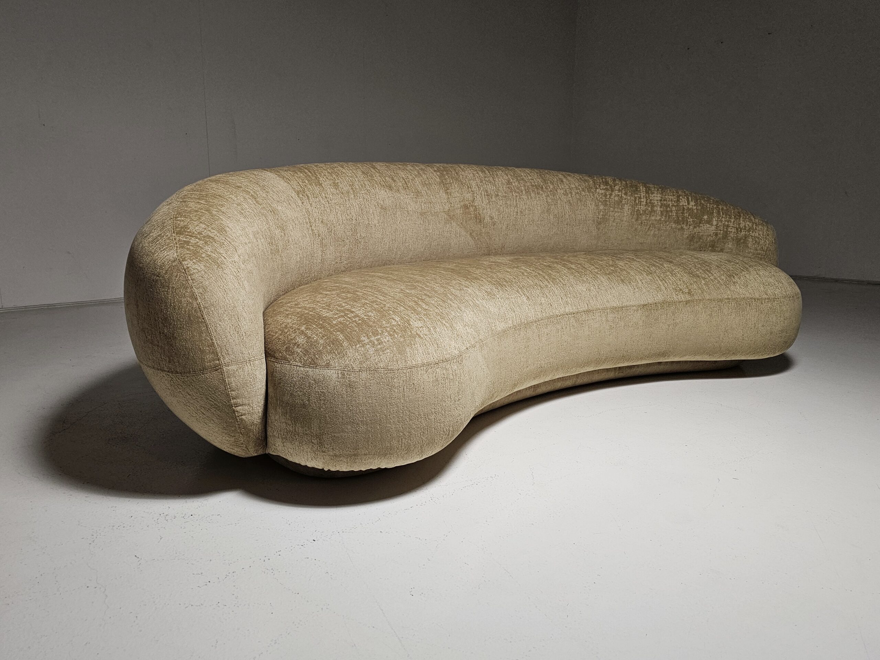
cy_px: 330
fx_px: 585
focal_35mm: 23
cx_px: 440
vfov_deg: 58.9
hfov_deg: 73.9
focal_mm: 6.3
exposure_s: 1/101
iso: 320
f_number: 1.7
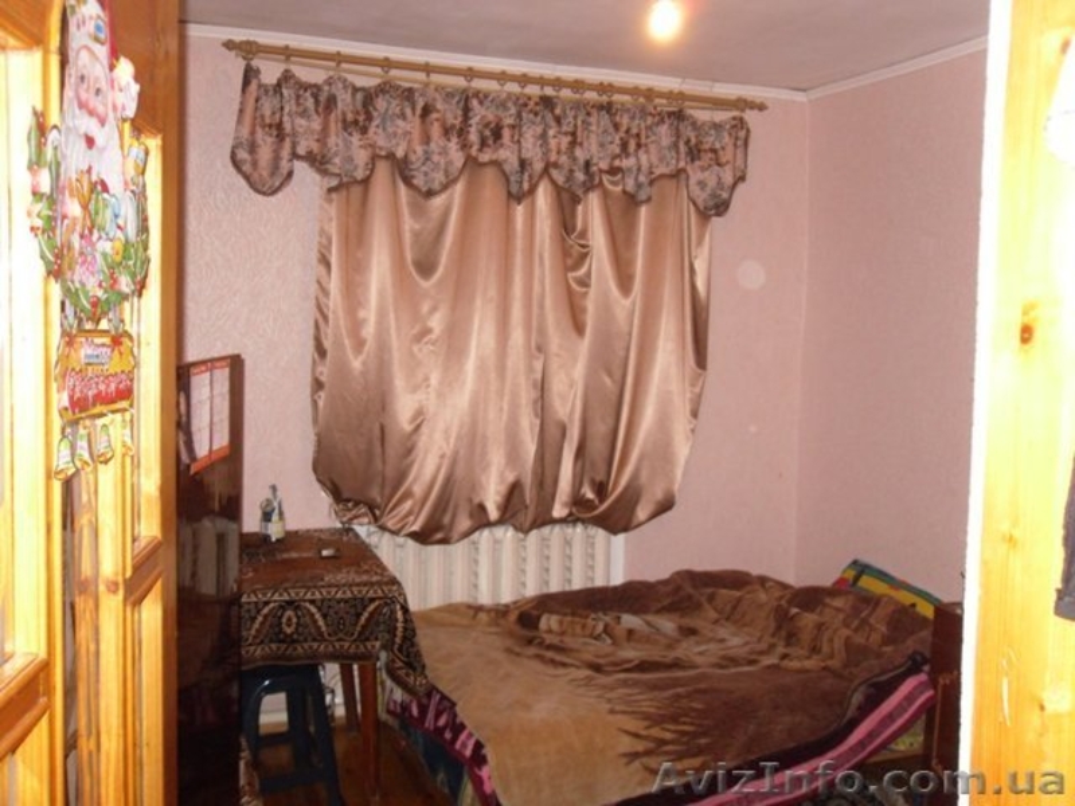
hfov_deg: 52.6
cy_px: 403
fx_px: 1087
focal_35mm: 35
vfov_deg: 40.7
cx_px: 538
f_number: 3.5
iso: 400
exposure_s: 1/45
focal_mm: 6.3
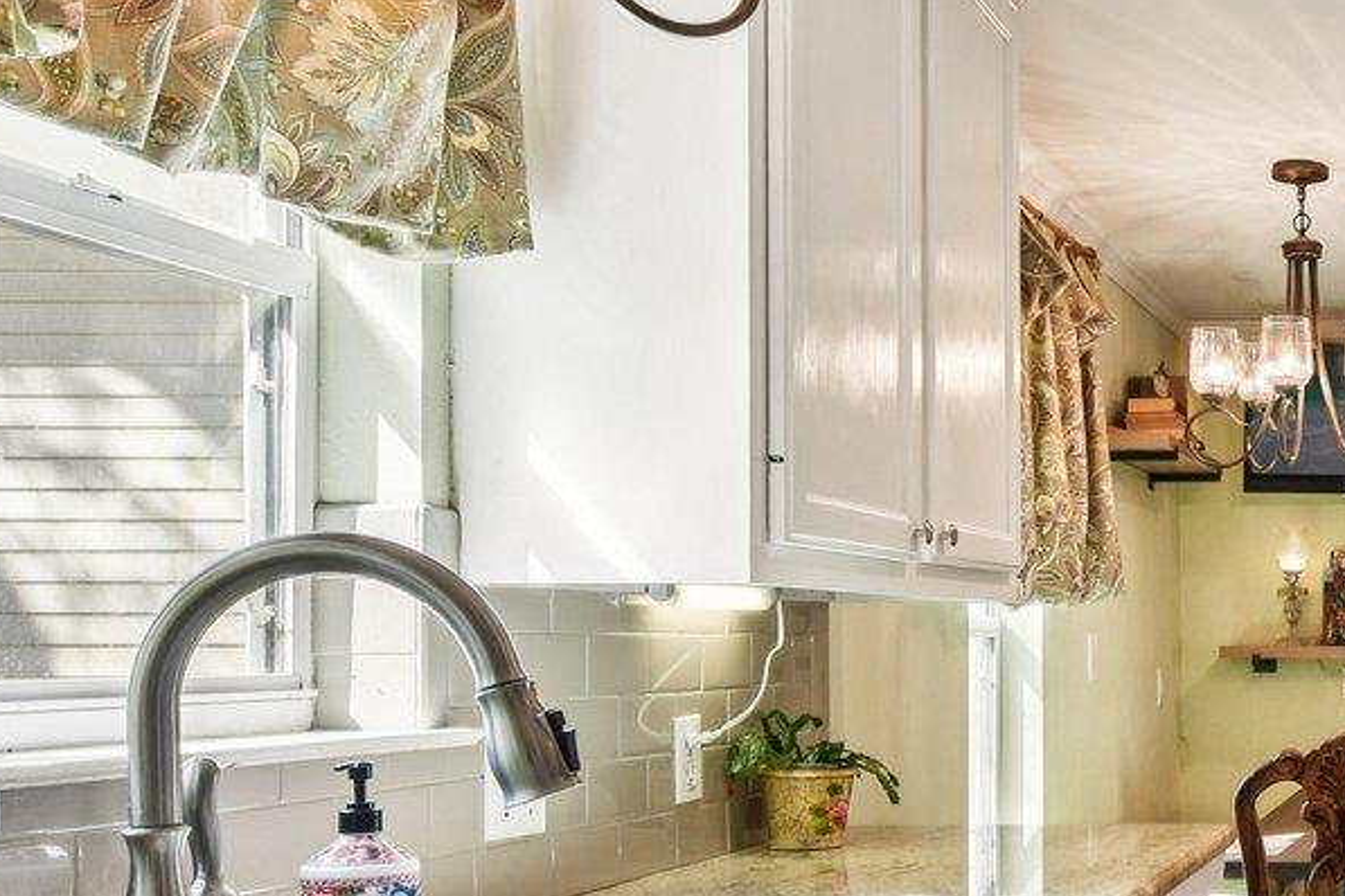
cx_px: 1516
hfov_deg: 34.8
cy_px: 631
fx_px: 1793
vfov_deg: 27.8
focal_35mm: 48
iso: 180
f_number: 8
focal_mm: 14
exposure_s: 1/15
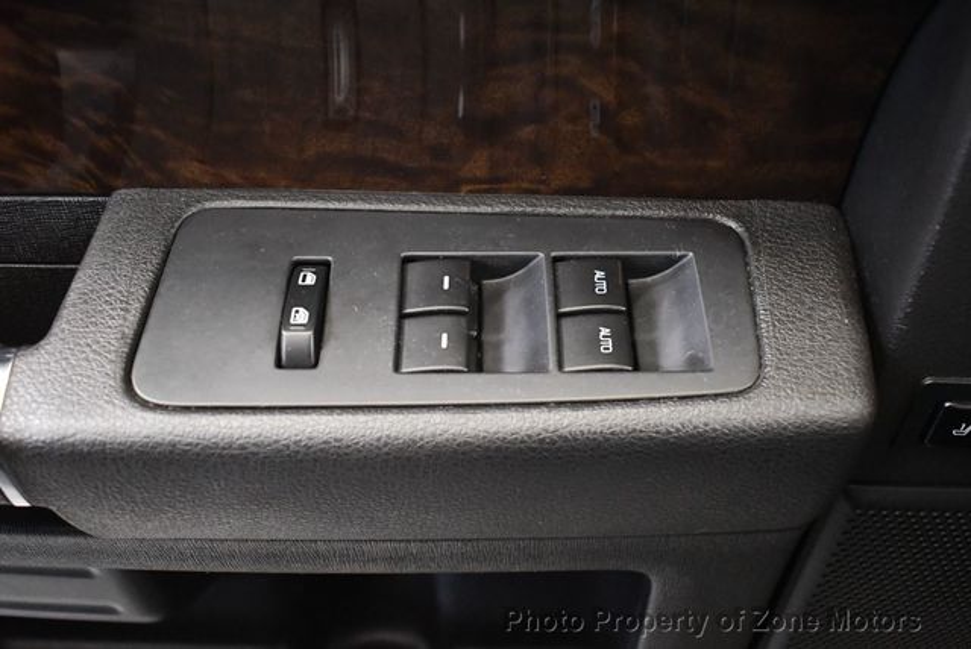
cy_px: 324
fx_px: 972
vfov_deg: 36.9
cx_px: 486
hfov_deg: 53.1
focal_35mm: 36
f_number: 3.5
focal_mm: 18
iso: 5000
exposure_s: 1/60
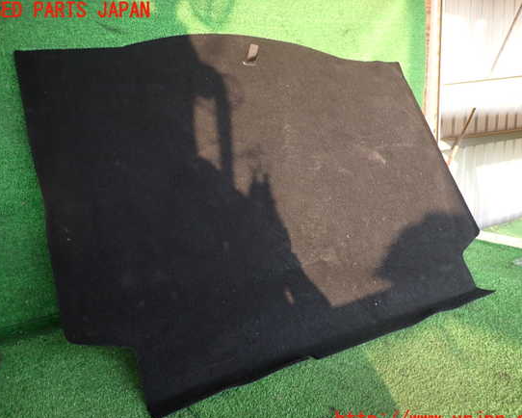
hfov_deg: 64.0
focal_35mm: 27
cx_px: 264
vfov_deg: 53.2
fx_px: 417
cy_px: 216
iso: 100
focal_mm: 4.5
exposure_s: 1/80
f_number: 2
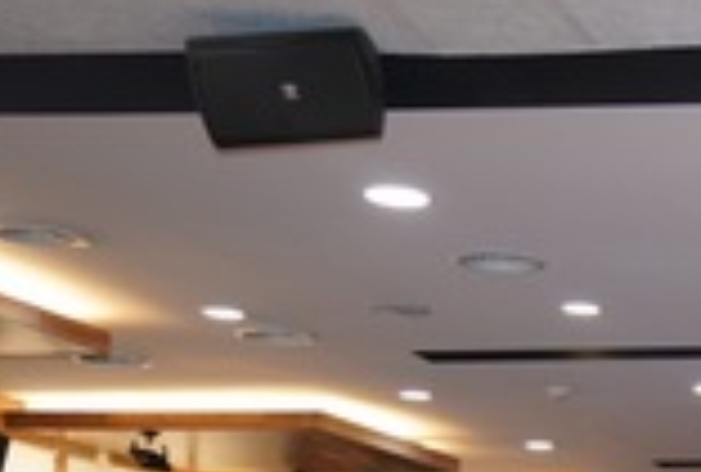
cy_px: 825
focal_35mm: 98
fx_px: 1914
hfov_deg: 16.6
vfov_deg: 12.9
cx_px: 1332
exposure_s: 1/60
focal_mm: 24
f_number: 2.8
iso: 200
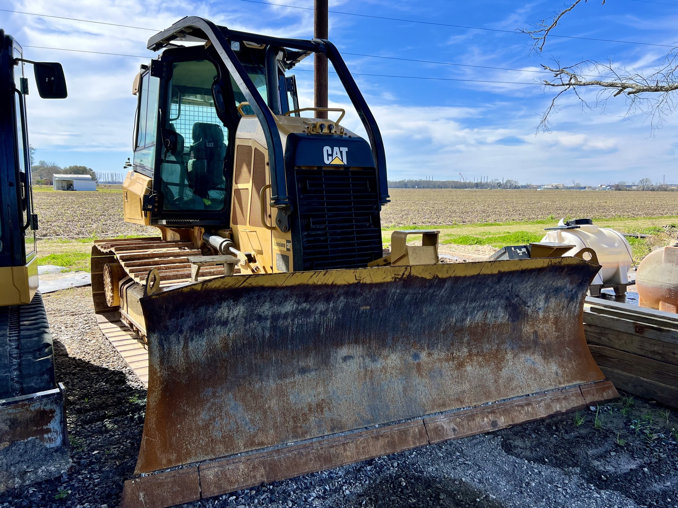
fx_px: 529
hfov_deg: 65.3
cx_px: 343
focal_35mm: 27
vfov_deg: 51.4
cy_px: 258
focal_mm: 5.7
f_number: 1.5
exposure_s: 1/2915
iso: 50
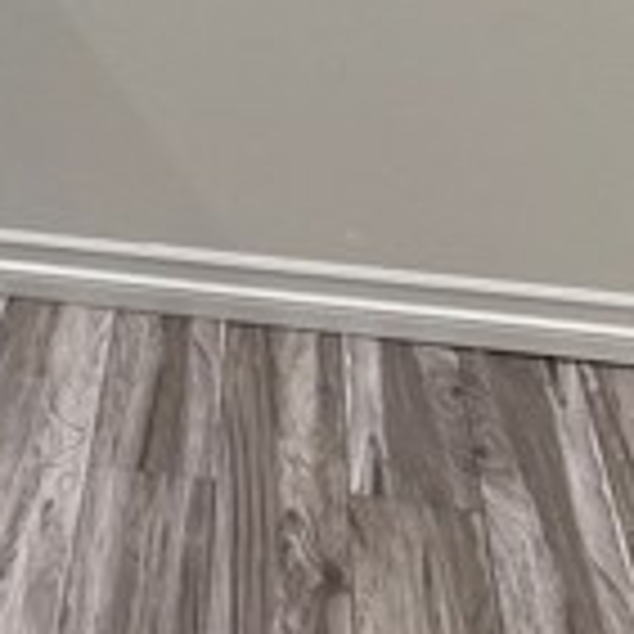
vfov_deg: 15.9
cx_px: -265
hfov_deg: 15.6
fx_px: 2155
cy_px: -193
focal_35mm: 104
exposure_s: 1/60
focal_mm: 5.96
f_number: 1.6
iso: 64
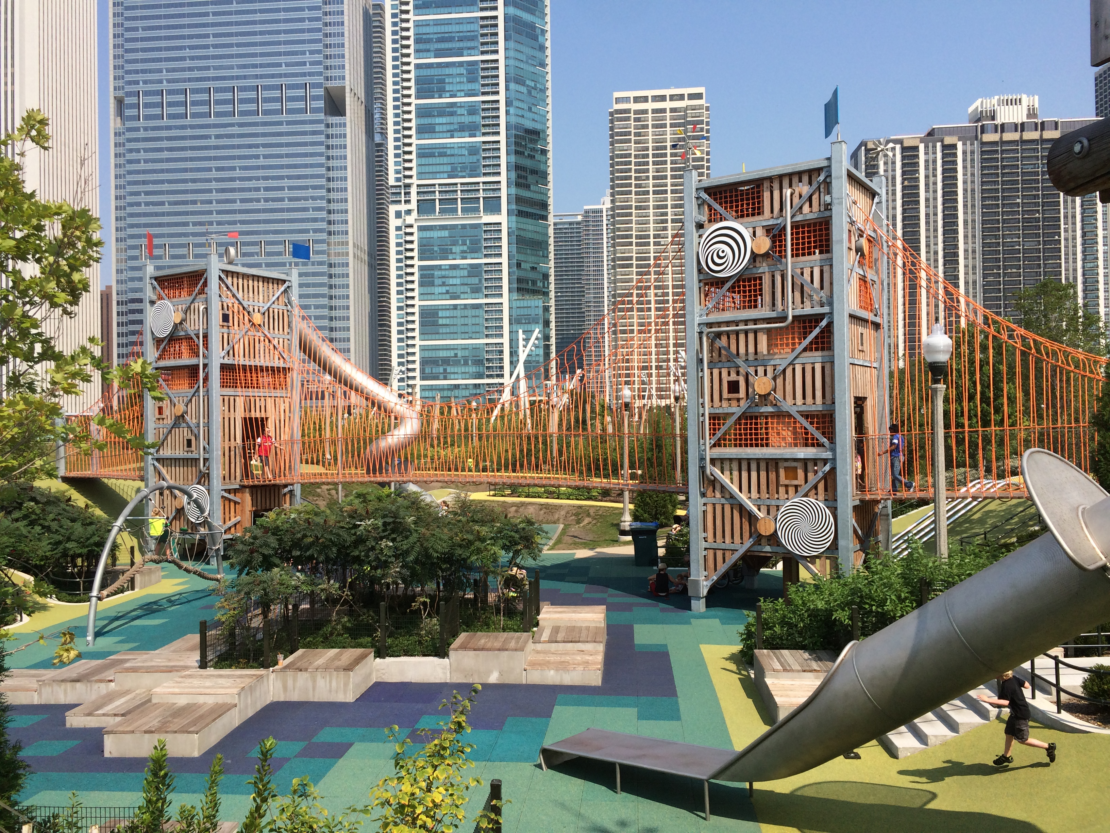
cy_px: 416
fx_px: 930
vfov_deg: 48.2
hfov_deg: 61.7
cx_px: 555
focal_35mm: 29
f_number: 2.2
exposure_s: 1/2160
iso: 32
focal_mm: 4.15
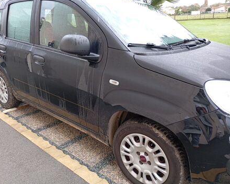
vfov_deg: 48.5
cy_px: 90
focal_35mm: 30
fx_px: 204
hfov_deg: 58.7
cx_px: 104
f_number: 1.8
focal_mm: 4.27
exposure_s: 1/50
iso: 178
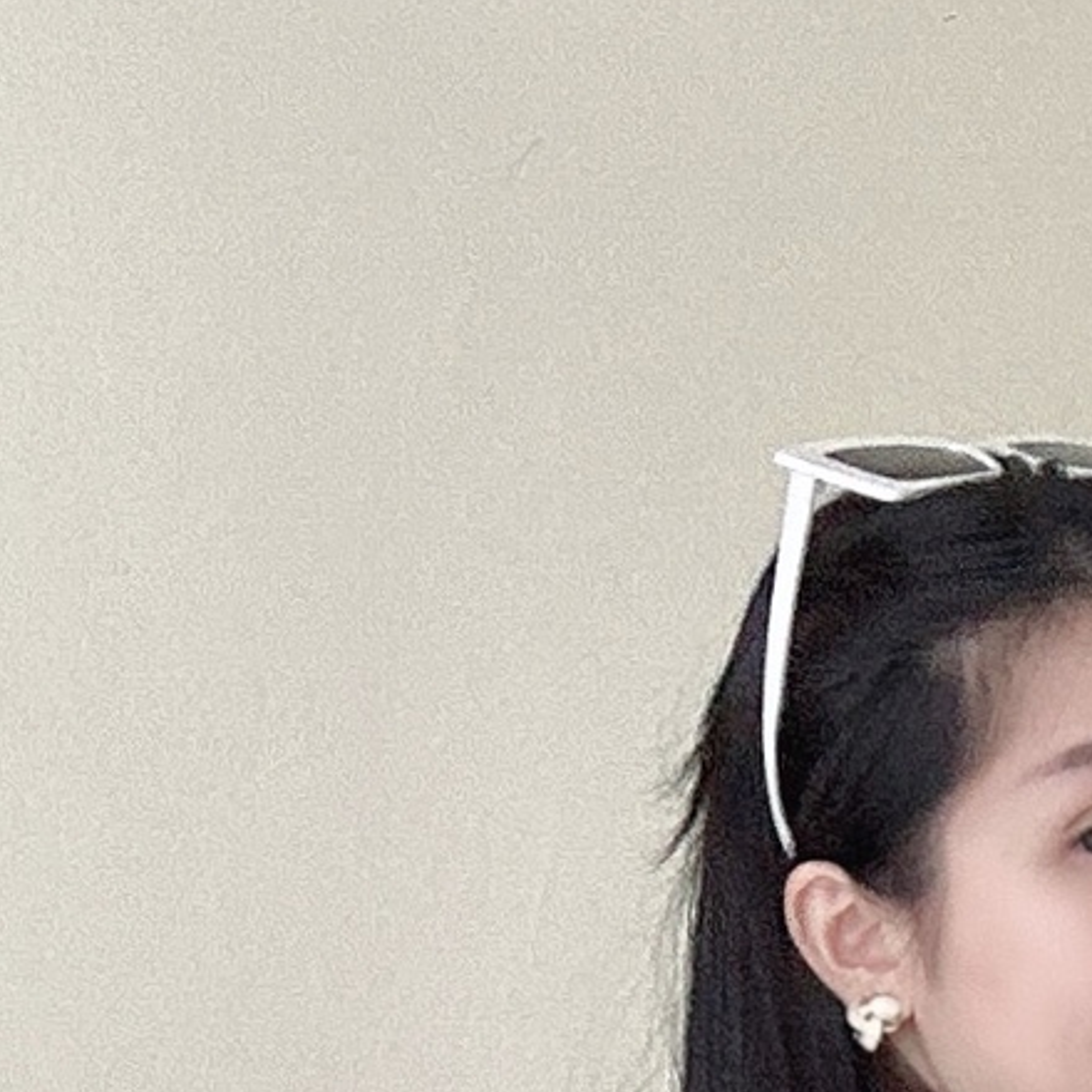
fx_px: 3962
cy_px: 2866
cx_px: 1122
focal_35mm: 111
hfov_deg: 15.4
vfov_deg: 11.8
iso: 80
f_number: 1.9
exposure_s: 1/98
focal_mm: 2.69
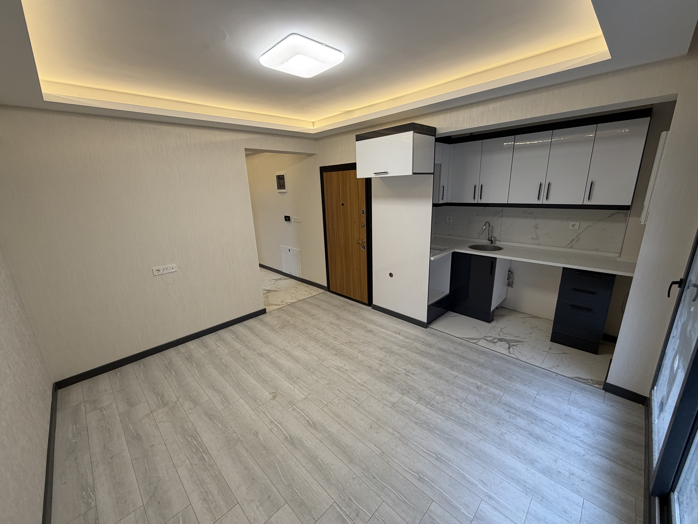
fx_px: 282
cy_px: 262
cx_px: 349
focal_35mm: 14
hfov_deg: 102.1
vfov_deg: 85.7
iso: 160
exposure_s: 1/100
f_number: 2.2
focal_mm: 2.22
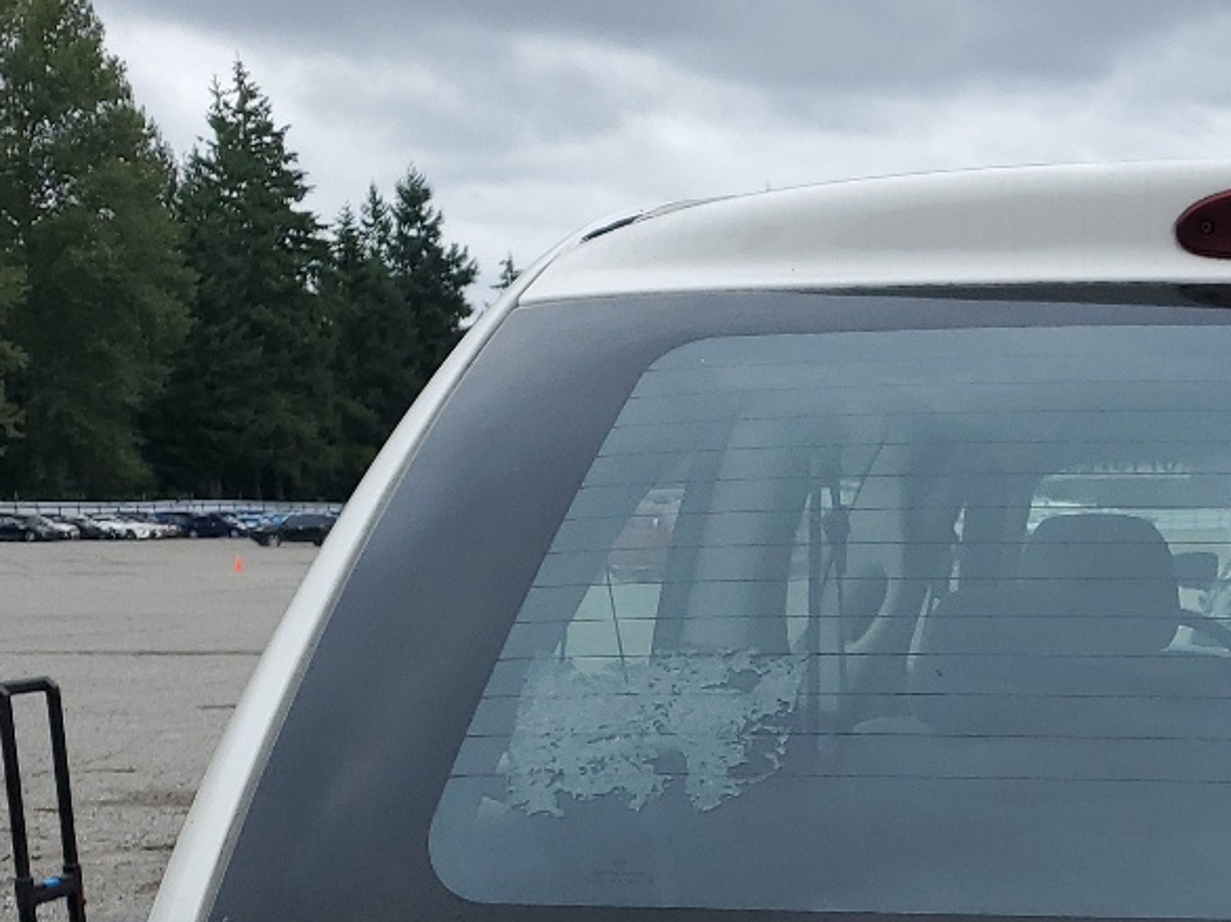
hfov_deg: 25.2
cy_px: 1193
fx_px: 2524
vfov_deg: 19.2
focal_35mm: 71
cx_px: 1399
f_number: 1.5
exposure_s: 1/1667
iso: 50
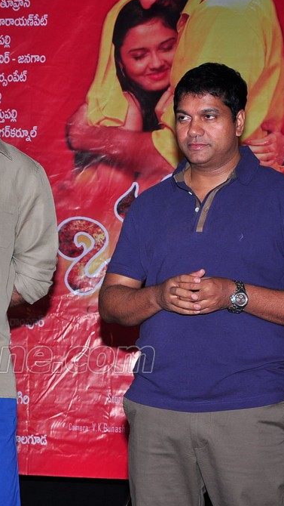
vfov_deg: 22.2
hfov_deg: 12.4
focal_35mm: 96
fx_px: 1285
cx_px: -14
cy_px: 250
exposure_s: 1/125
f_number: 8
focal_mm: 40
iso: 200
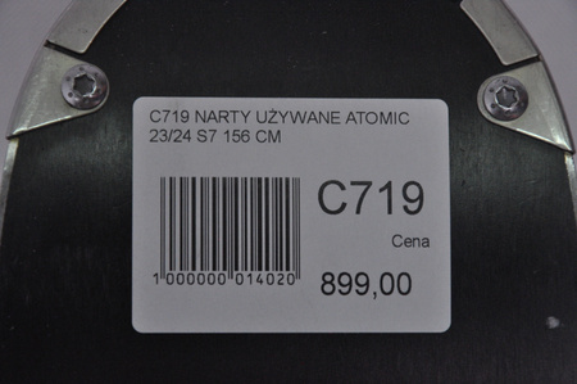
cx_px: 288
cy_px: 192
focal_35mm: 158
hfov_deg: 13.1
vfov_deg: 8.7
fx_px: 2522
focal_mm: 105
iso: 3200
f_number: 9.5
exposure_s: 1/125
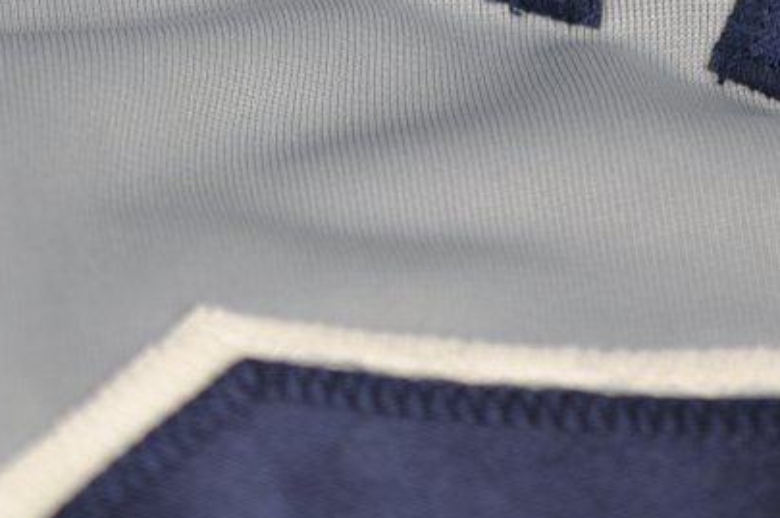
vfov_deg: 5.4
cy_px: -301
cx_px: -222
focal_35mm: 253
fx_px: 5475
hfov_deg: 8.0
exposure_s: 1/50
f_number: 3.5
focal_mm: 40
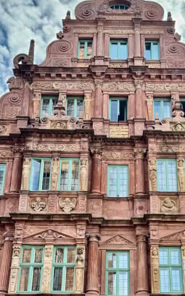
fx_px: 411
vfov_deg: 38.4
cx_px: 124
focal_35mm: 51
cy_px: 226
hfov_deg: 25.2
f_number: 1.8
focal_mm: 6.8
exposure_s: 1/912
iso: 80
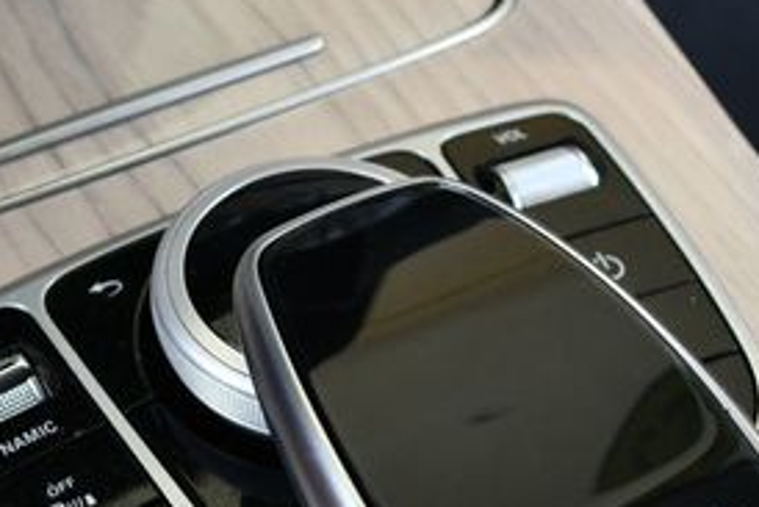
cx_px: 330
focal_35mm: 84
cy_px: 357
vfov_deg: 16.2
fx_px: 1772
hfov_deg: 24.2
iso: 640
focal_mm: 18
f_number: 3.5
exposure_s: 1/250
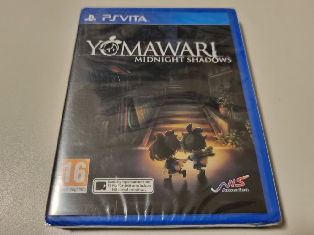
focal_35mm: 26
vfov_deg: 53.1
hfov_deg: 67.3
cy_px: 118
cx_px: 157
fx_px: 236
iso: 500
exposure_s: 1/50
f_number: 1.8
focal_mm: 5.4
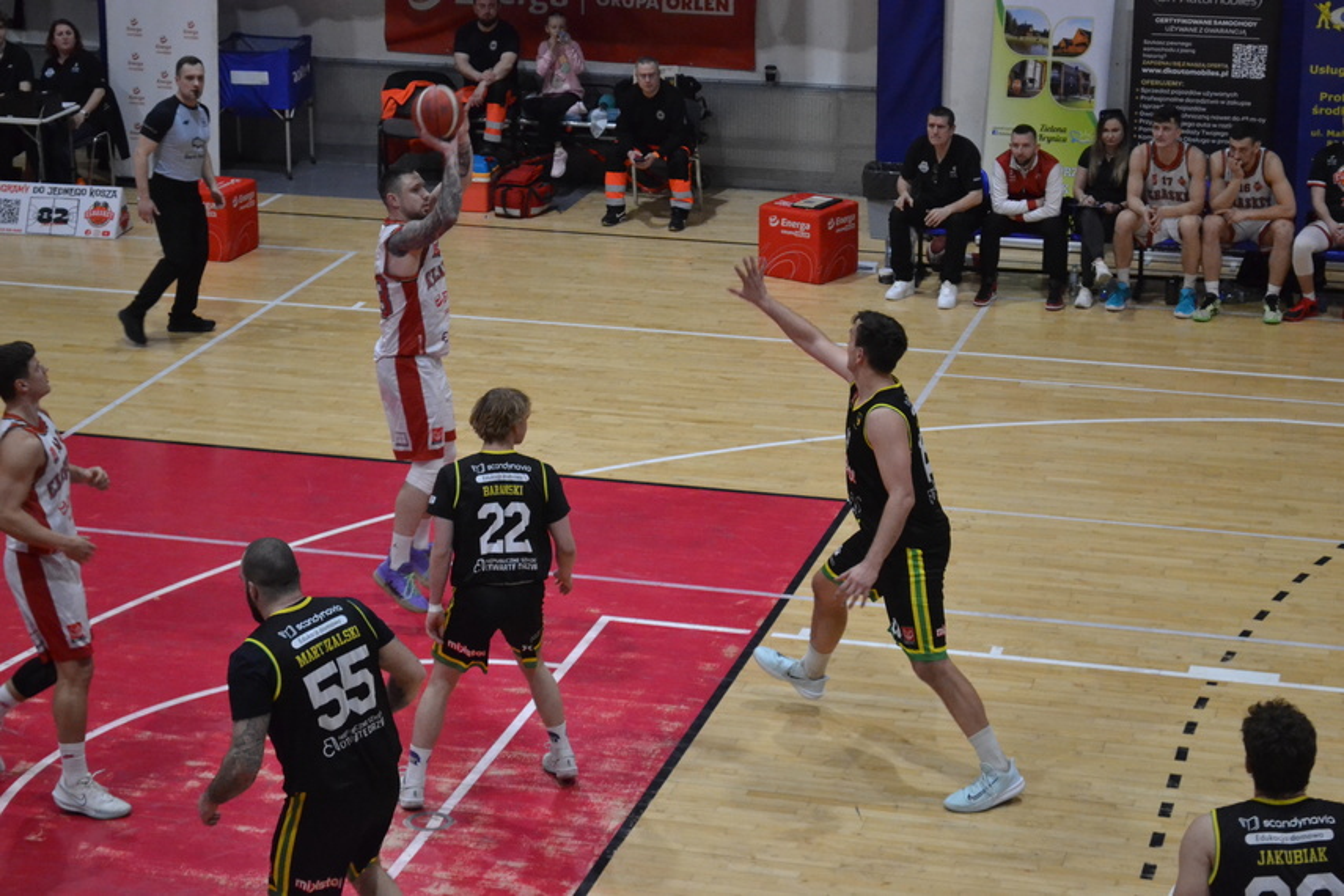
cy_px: 448
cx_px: 672
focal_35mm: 82
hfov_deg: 24.6
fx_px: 3080
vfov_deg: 16.6
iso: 3200
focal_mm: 55
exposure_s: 1/200
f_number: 5.6
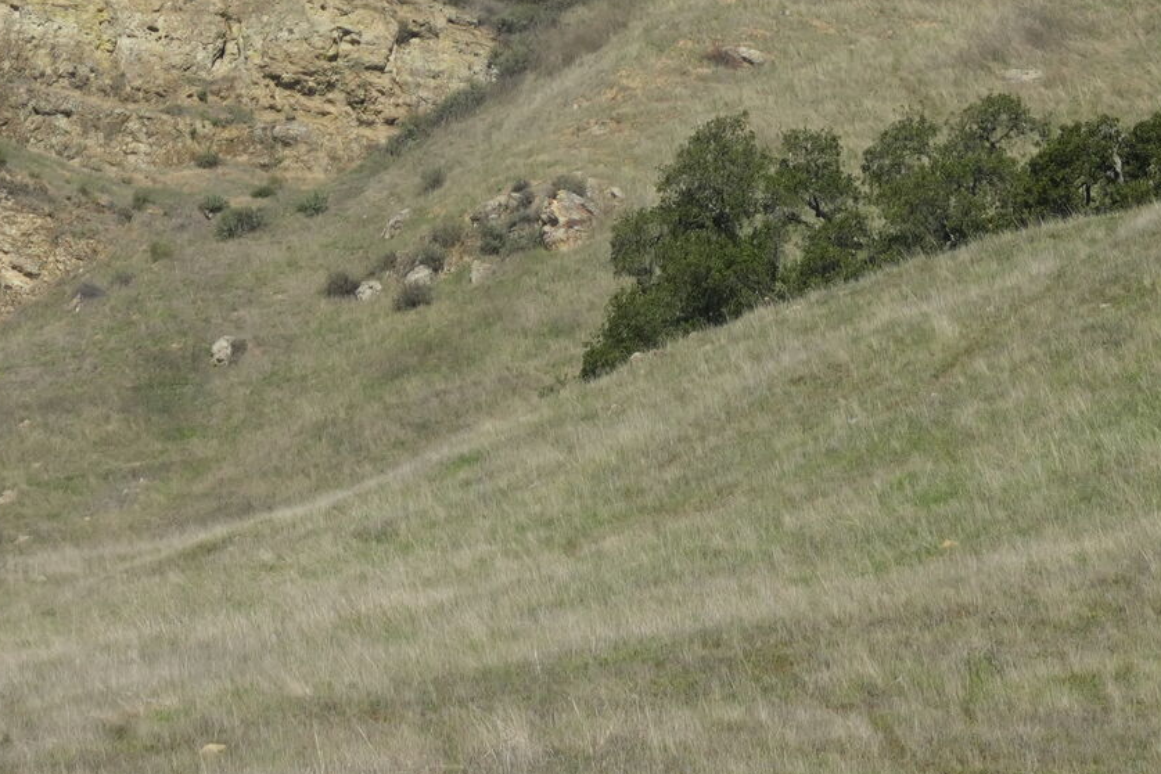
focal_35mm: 201
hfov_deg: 10.2
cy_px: -248
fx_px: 6483
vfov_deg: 6.8
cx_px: 758
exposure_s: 1/2500
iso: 250
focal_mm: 39
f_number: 4.5
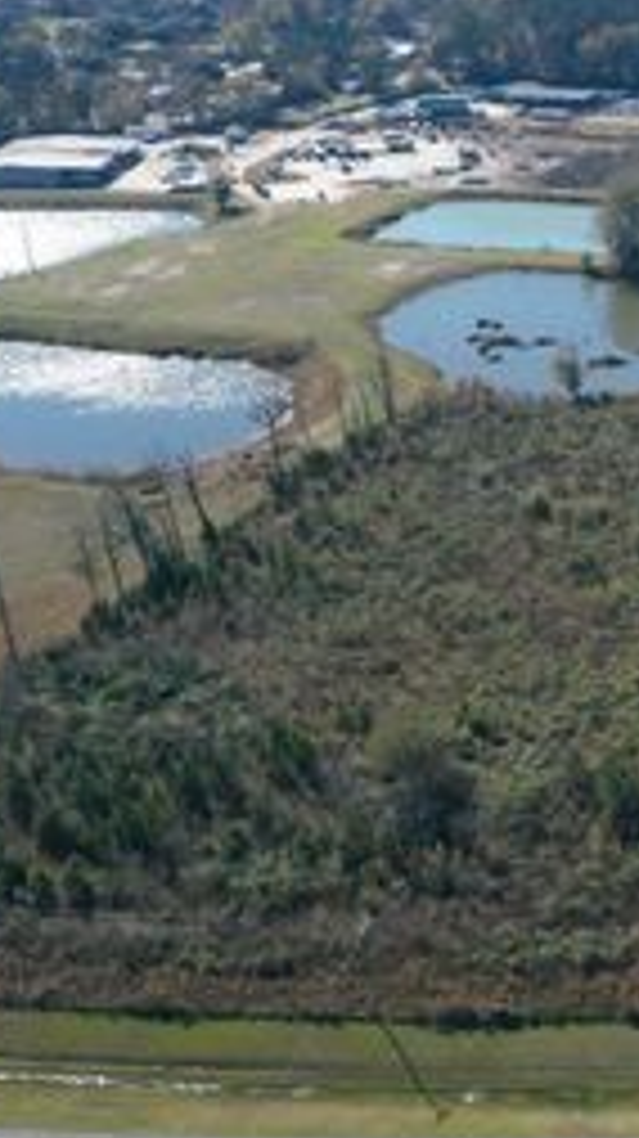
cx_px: 986
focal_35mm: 58
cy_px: 591
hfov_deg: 18.2
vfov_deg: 36.0
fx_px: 1750
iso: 1600
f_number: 5.6
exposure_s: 1/1000
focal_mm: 10.26
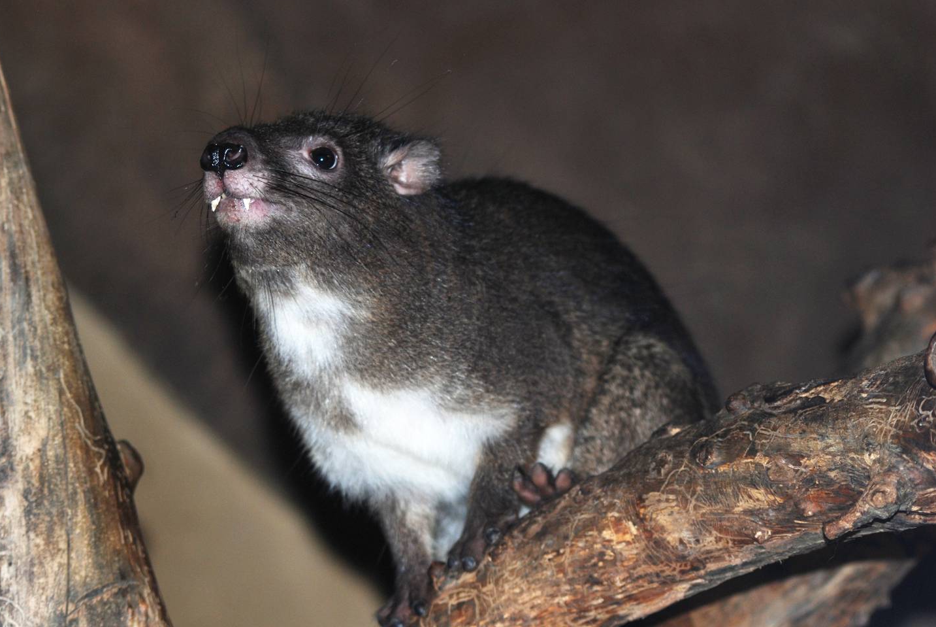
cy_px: 329
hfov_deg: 14.2
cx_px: 431
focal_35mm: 144
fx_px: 3748
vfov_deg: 9.6
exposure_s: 1/60
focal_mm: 86
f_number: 4
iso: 200
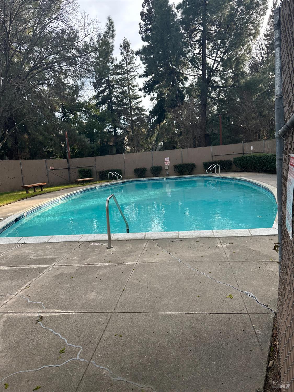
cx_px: 147
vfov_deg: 71.6
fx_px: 272
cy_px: 196
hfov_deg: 56.8
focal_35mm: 24
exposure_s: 1/1029
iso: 80
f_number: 1.78
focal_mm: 6.86
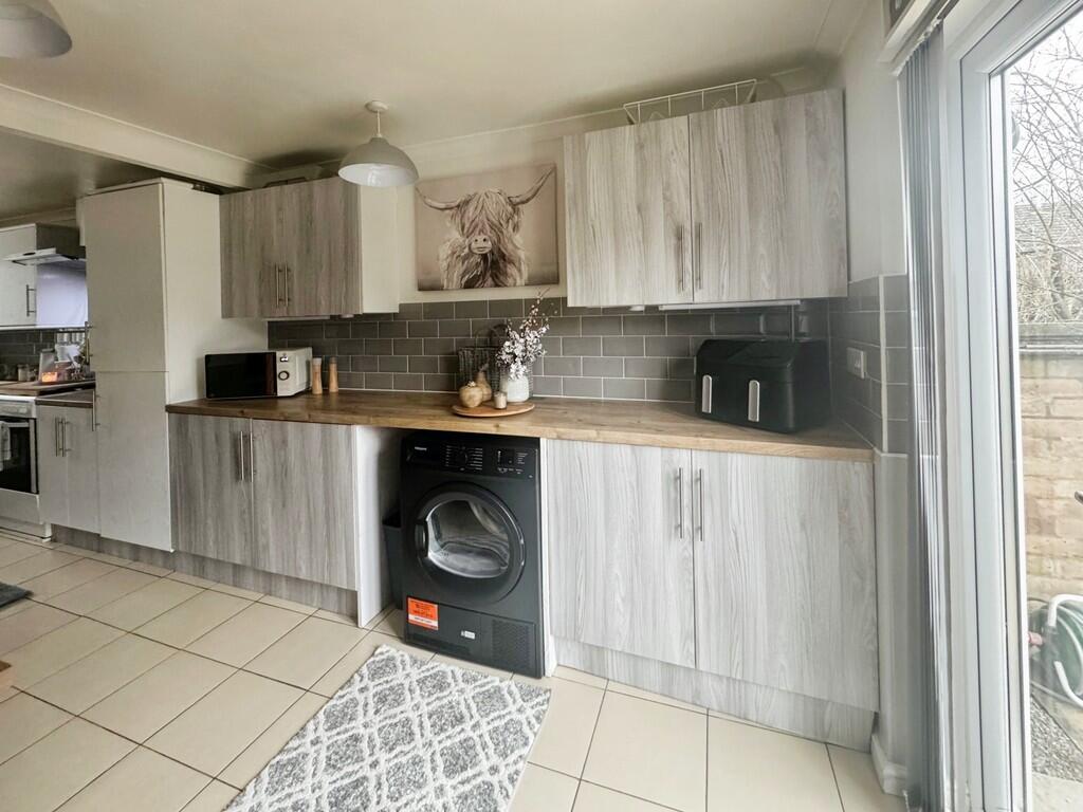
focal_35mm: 14
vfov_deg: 85.7
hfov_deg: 102.1
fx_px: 438
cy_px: 406
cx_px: 542
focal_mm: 2.22
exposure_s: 1/76
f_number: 2.2
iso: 320
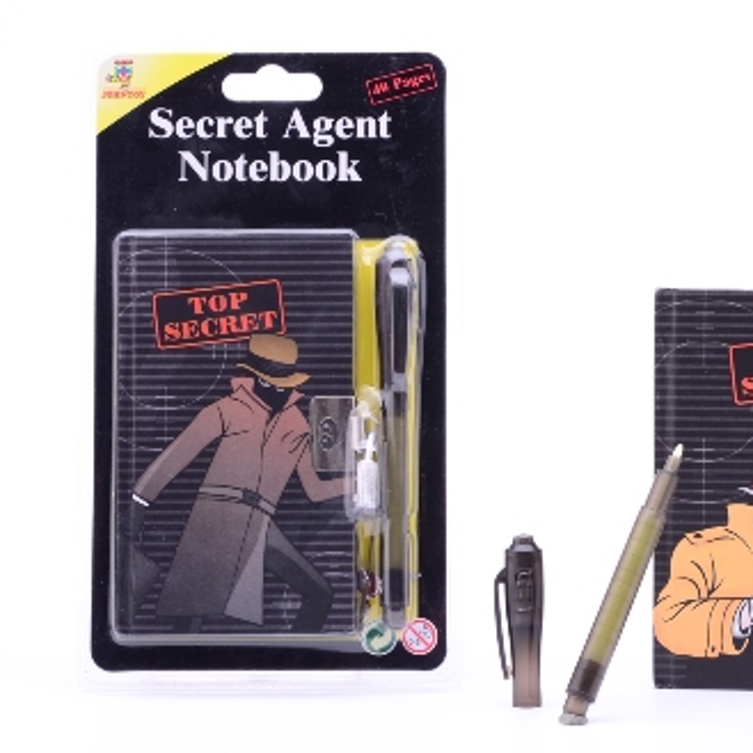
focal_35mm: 116
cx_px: 492
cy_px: 375
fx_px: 2855
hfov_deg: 15.0
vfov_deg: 15.0
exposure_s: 1/100
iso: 100
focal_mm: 60
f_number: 13
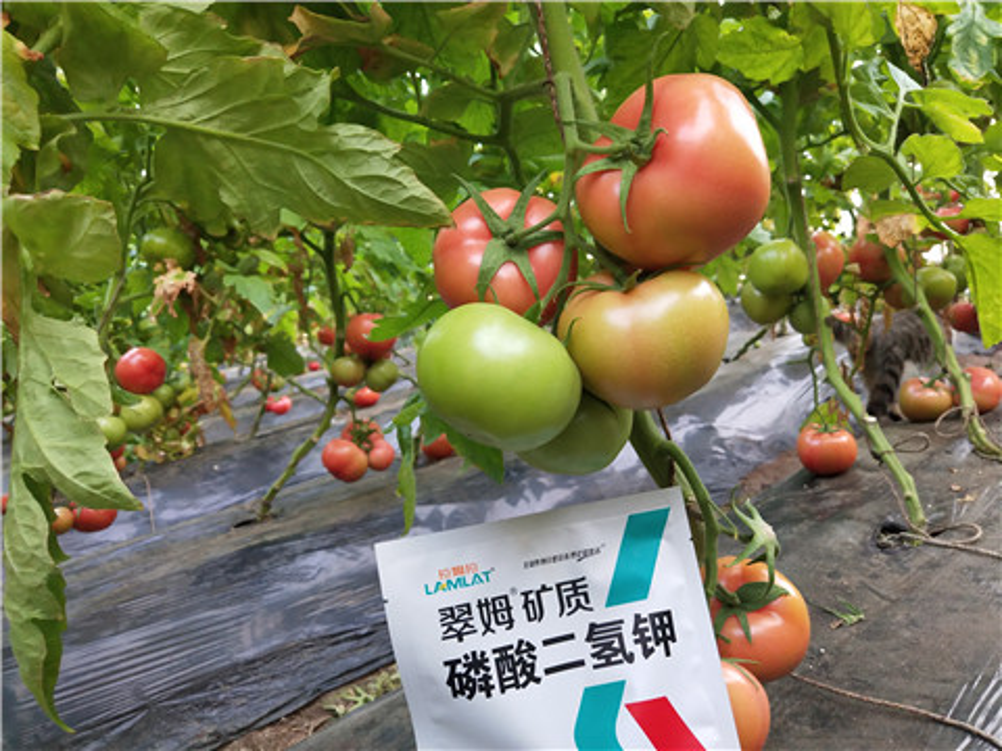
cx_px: 501
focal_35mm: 30
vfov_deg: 46.8
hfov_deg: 60.0
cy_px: 376
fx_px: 868
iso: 199
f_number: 1.8
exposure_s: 1/100
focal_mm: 3.95
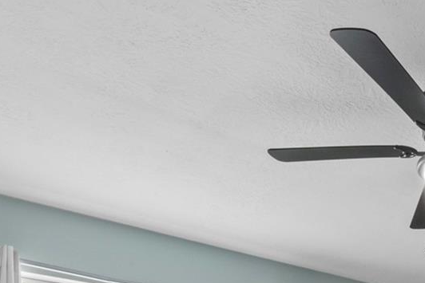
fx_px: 590
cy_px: 422
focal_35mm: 50
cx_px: 494
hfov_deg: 33.3
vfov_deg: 22.3
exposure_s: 3.2
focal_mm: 13
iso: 250
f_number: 9
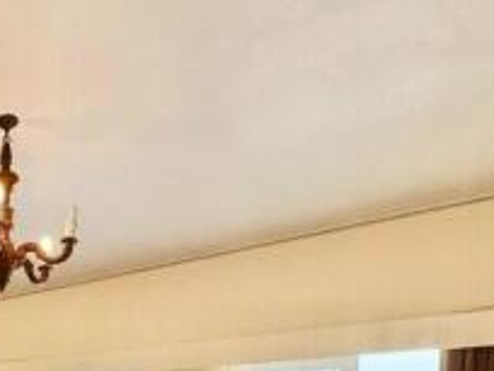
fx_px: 571
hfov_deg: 38.1
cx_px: -62
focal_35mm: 40
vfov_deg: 29.2
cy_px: 481
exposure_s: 1/100
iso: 40
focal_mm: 2.22
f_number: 2.2
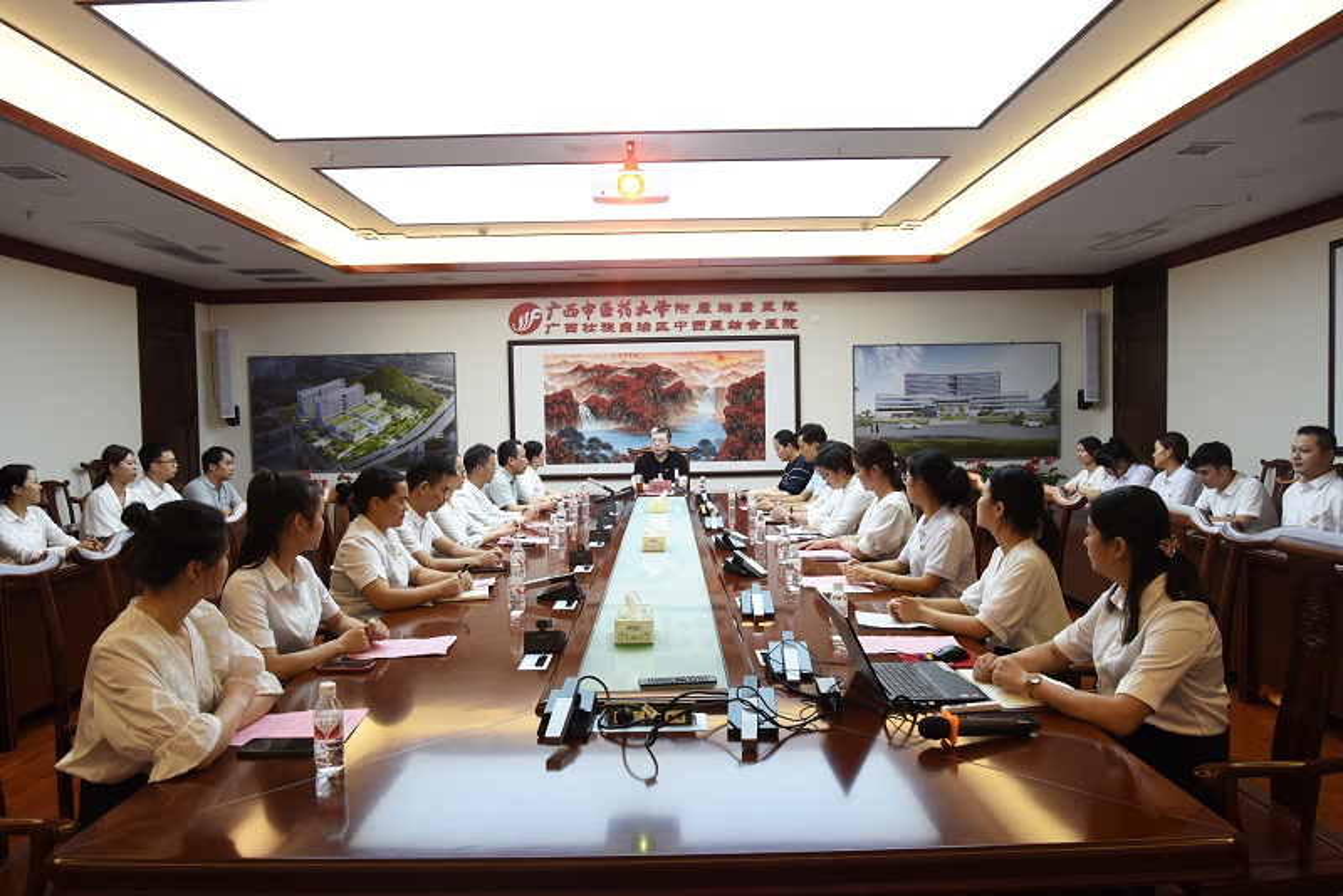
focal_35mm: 24
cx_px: 672
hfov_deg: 73.7
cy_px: 448
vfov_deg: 53.2
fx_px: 896
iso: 640
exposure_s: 1/50
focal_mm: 24
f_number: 6.3
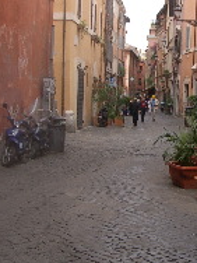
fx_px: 592
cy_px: 91
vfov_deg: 24.9
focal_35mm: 78
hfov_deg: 18.7
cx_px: 160
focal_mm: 5.8
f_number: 2.6
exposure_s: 1/500
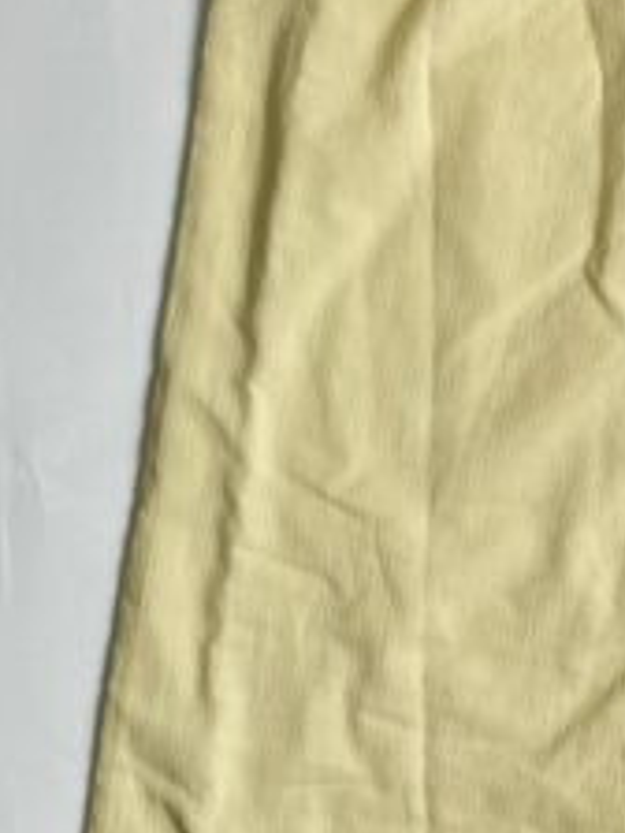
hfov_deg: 15.5
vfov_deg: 21.0
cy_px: 309
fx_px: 2239
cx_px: 685
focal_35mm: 93
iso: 40
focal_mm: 5.1
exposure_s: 1/100
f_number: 1.6
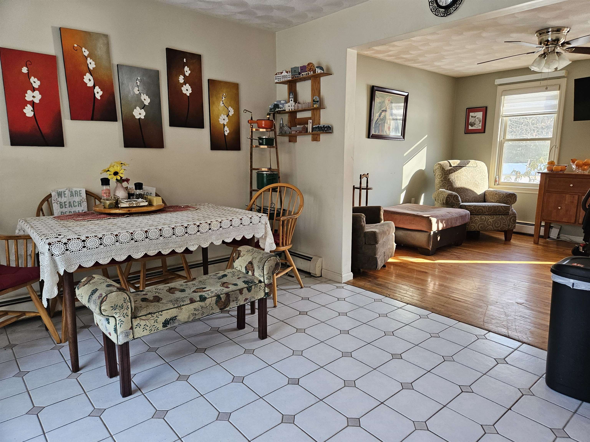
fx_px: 392
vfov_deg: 58.9
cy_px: 221
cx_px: 295
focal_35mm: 23
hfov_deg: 73.9
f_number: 1.8
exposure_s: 1/120
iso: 250
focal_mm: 5.4
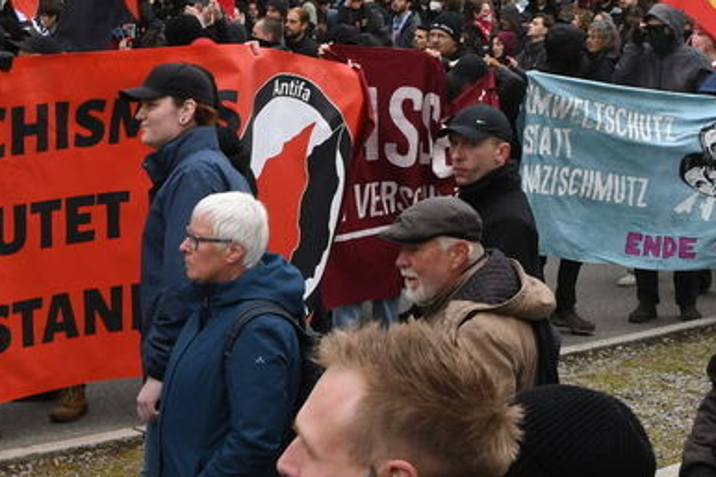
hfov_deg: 23.8
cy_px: -2
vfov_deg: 15.9
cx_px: 135
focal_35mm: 84
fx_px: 1670
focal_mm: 18
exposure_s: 1/250
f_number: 10
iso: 640
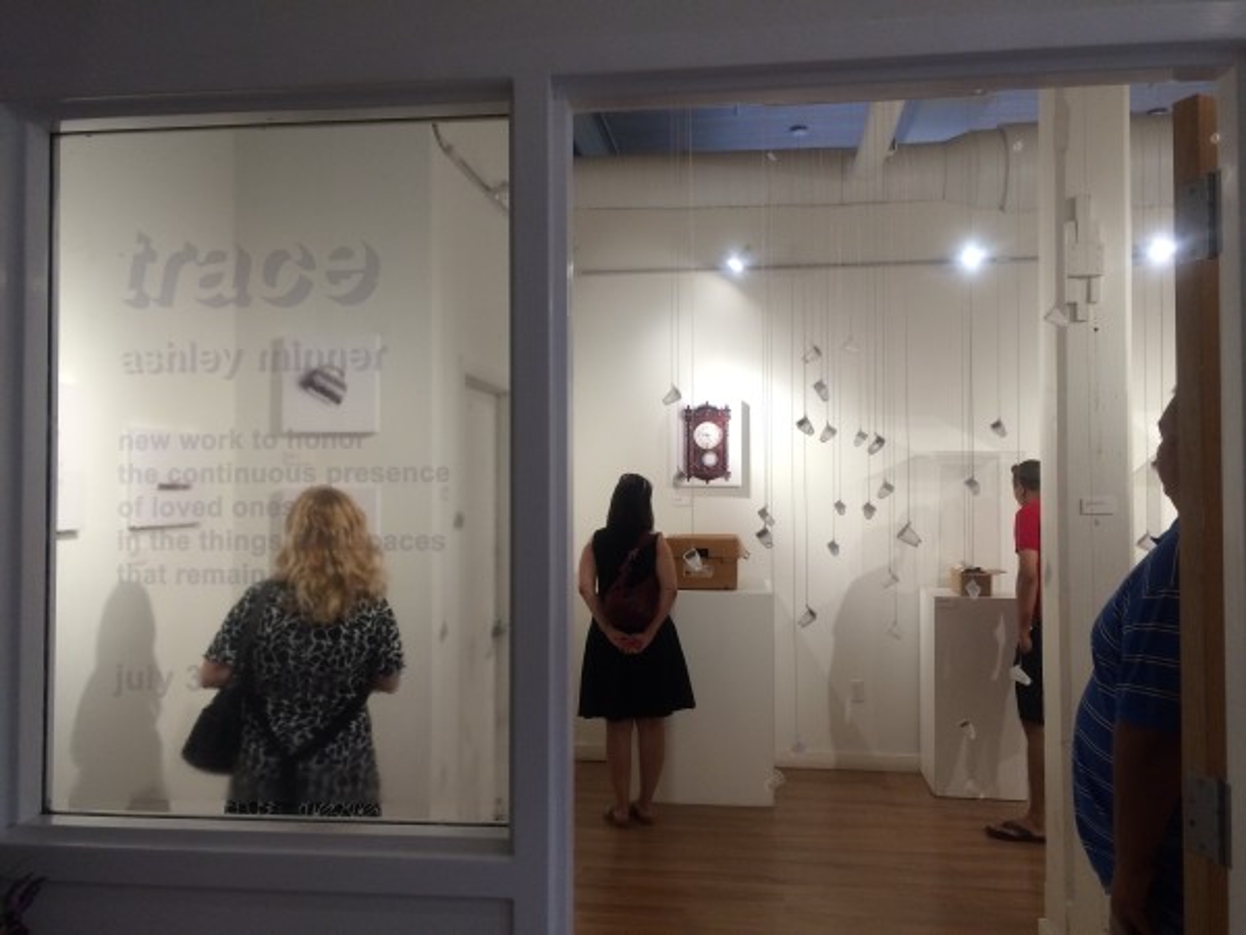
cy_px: 468
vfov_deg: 48.2
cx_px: 623
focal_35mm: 29
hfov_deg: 61.7
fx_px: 1044
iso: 50
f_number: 2.2
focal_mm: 4.15
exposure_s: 1/30
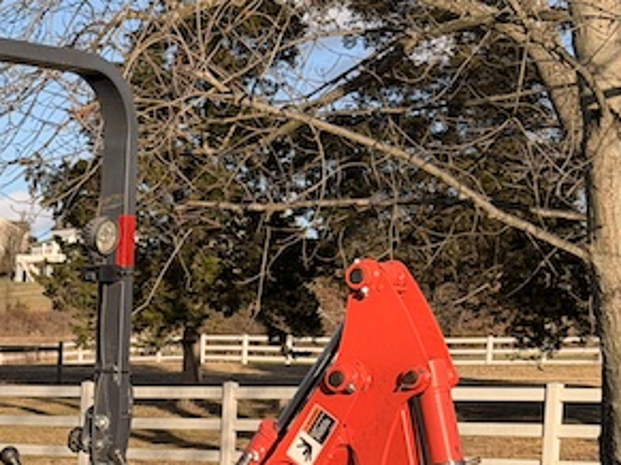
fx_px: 2367
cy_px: 595
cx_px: -149
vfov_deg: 11.0
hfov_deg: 14.4
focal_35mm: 132
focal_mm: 6.76
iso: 64
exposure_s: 1/3226
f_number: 1.78
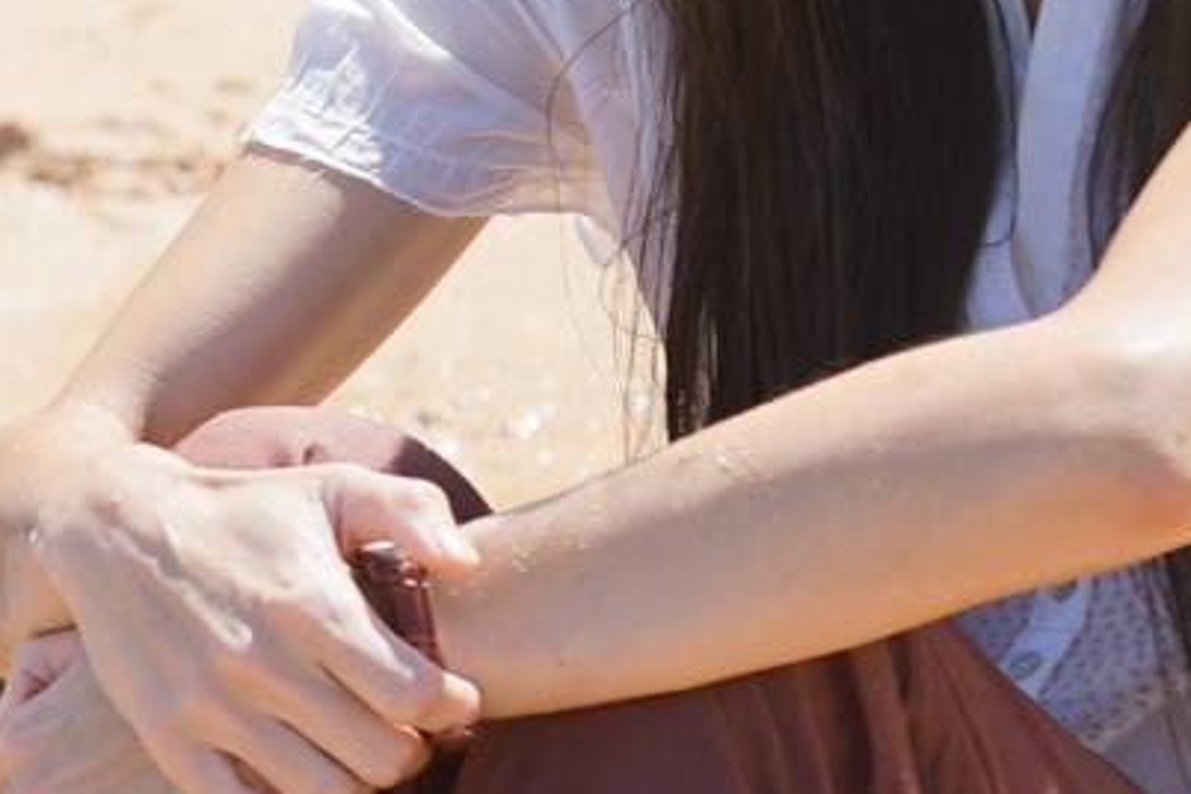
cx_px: -412
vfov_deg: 1.8
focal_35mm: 746
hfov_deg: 2.8
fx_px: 24678
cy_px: 156
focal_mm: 150
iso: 100
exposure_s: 1/320
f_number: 6.3
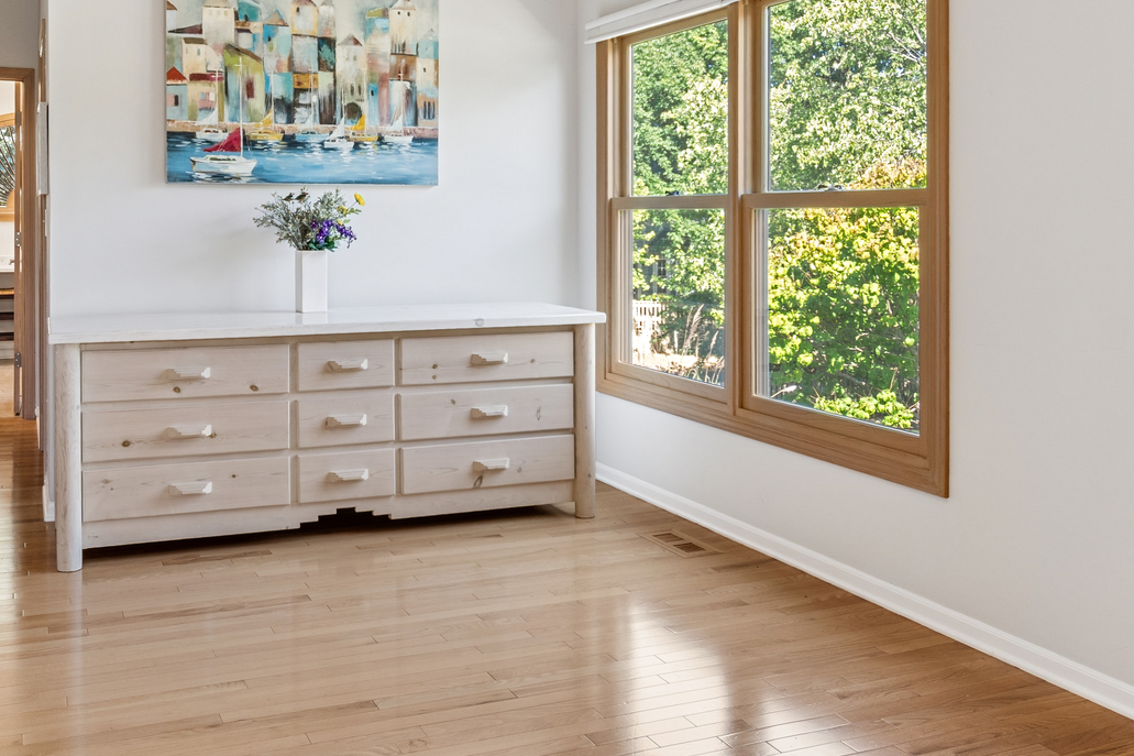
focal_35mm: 33
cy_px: 204
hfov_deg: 56.3
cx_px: 399
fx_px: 1039
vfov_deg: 39.1
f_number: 8
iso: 250
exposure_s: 1/10
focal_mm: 14
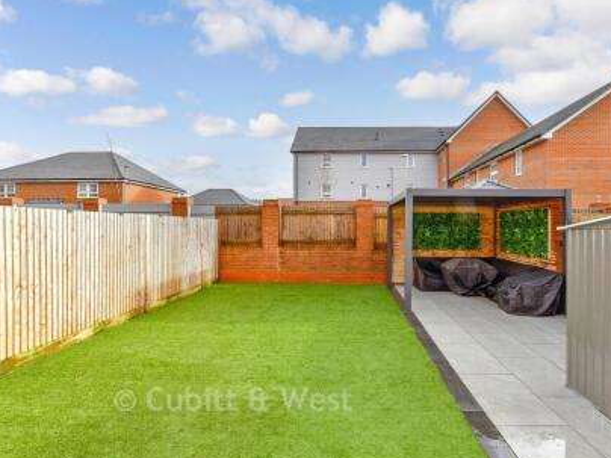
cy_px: 235
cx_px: 348
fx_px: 300
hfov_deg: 90.5
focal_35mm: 17
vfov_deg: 74.7
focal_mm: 10
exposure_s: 1/250
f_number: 8
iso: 400
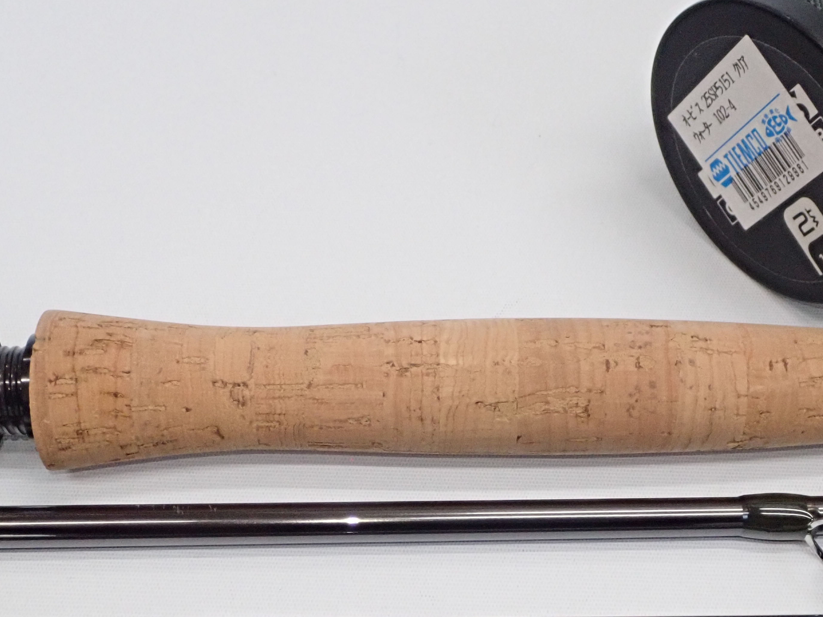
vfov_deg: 28.3
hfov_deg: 37.4
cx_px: 479
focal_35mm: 51
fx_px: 1213
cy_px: 443
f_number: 3.5
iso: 800
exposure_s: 1/60
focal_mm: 6.42
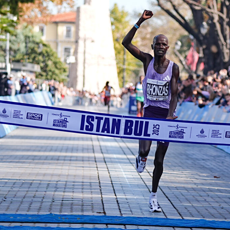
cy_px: 115
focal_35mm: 114
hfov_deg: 15.3
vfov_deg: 15.3
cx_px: 149
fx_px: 857
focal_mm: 89
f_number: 2.8
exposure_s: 1/1250
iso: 125
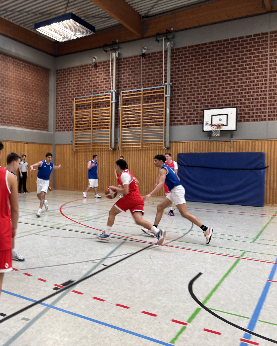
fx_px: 348
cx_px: 53
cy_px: 173
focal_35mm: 34
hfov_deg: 41.4
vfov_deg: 52.8
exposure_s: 1/50
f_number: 1.6
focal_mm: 5.96
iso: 80
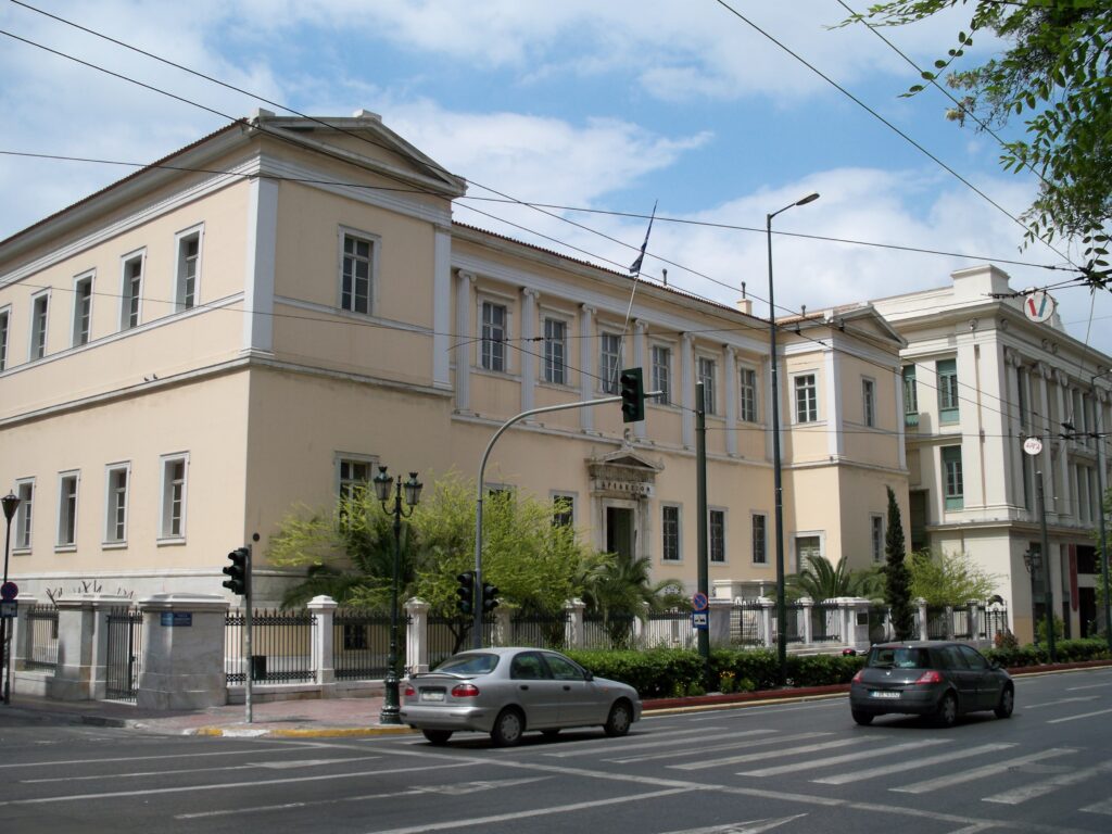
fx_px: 1189
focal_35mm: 37
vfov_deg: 38.7
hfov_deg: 50.1
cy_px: 417
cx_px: 556
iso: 64
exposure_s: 1/640
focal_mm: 7.9
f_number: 4.8
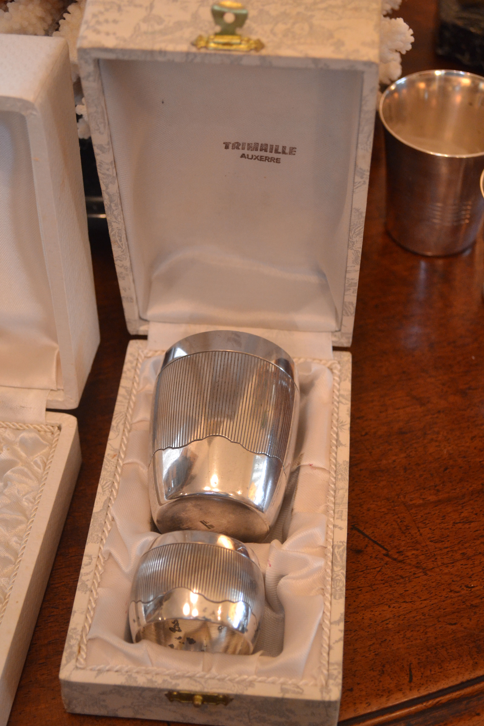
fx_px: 1149
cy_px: 363
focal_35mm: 57
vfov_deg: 35.1
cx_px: 242
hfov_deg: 23.8
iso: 1400
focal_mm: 38
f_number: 5
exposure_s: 1/60
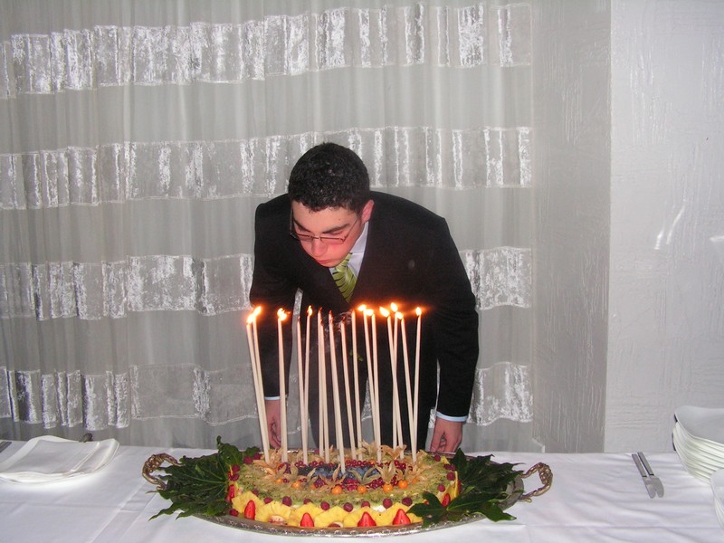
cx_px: 362
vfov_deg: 37.7
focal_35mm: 38
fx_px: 795
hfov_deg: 49.0
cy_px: 272
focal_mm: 6.4
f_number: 3.2
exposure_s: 1/40
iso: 200
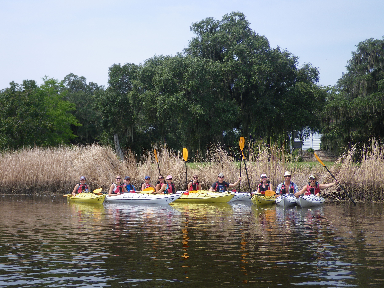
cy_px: 144
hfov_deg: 37.5
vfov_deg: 28.6
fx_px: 566
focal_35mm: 51
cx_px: 192
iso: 50
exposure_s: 1/250
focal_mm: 9.1
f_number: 4.4
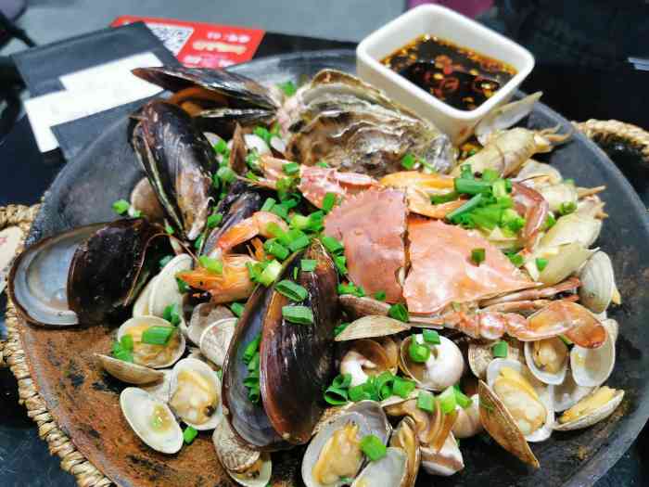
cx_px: 324
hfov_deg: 65.3
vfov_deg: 51.4
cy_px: 244
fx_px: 506
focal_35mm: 27
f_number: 1.6
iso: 200
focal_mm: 5.56
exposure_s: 1/50
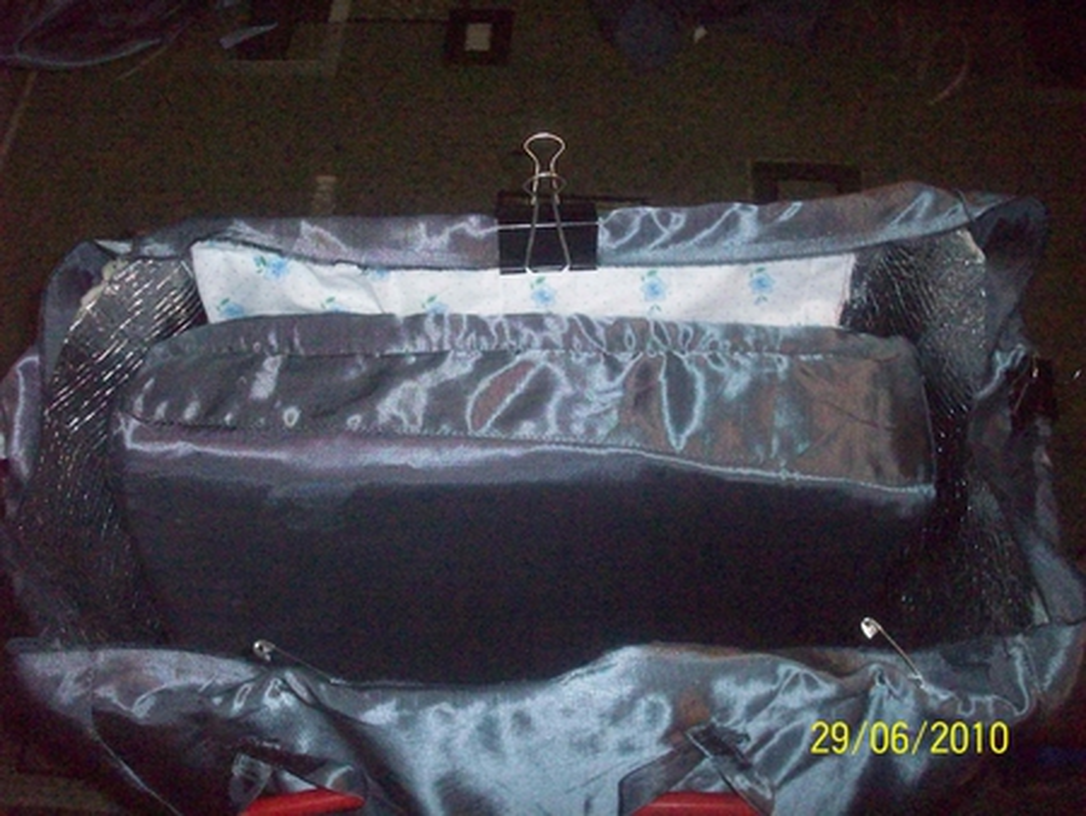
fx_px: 1161
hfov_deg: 50.1
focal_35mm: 37
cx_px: 543
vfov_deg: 38.7
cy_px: 408
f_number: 2.8
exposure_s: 1/64
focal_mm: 6.2
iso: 800
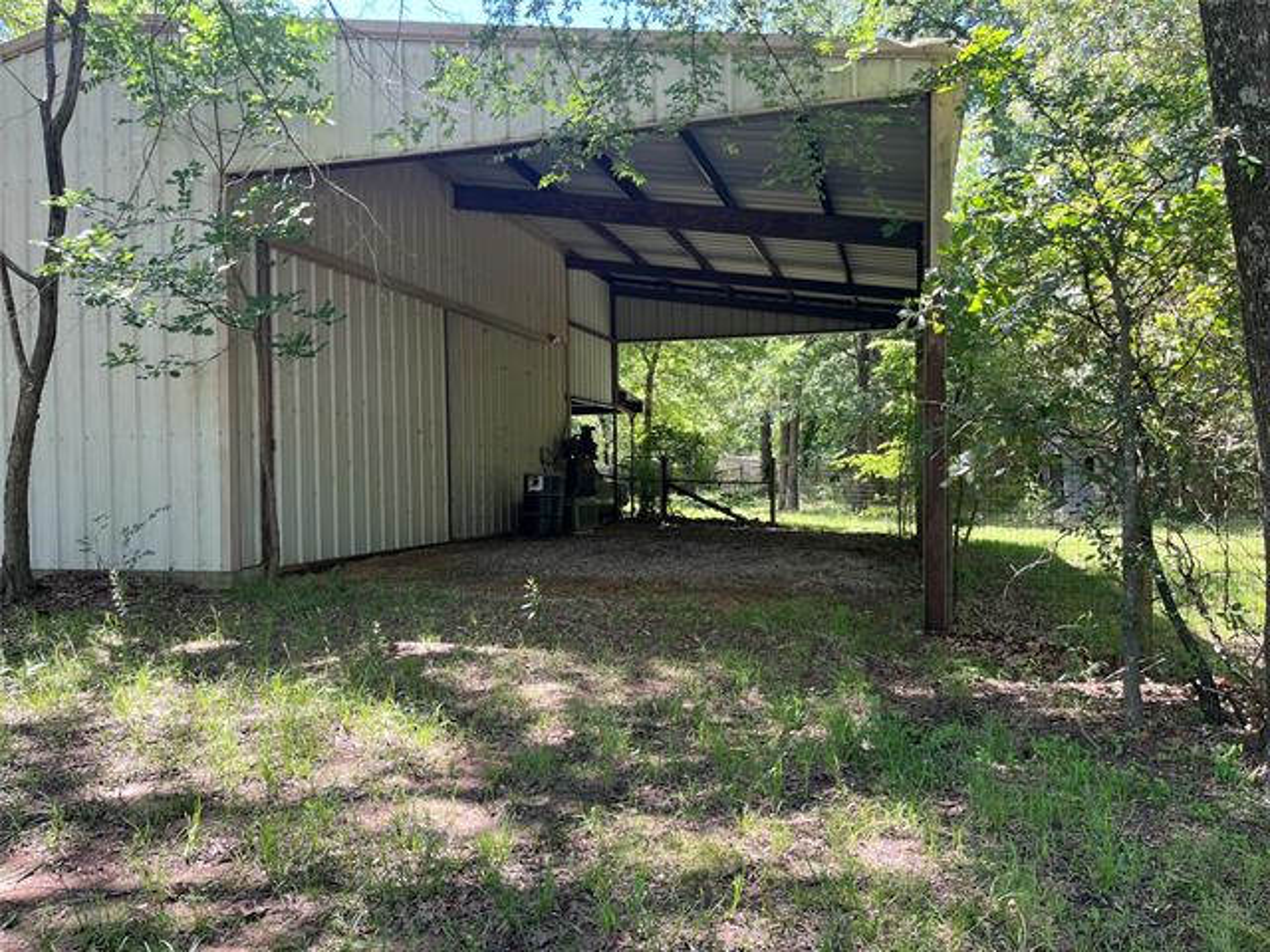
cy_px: 476
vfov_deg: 53.1
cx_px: 635
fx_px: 954
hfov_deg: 67.3
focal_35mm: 26
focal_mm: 5.1
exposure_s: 1/182
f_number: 1.6
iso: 40
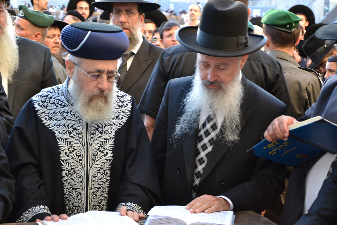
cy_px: 112
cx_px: 168
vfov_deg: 18.9
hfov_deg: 28.1
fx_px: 674
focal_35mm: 72
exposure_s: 1/80
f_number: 4.8
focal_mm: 48
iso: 400
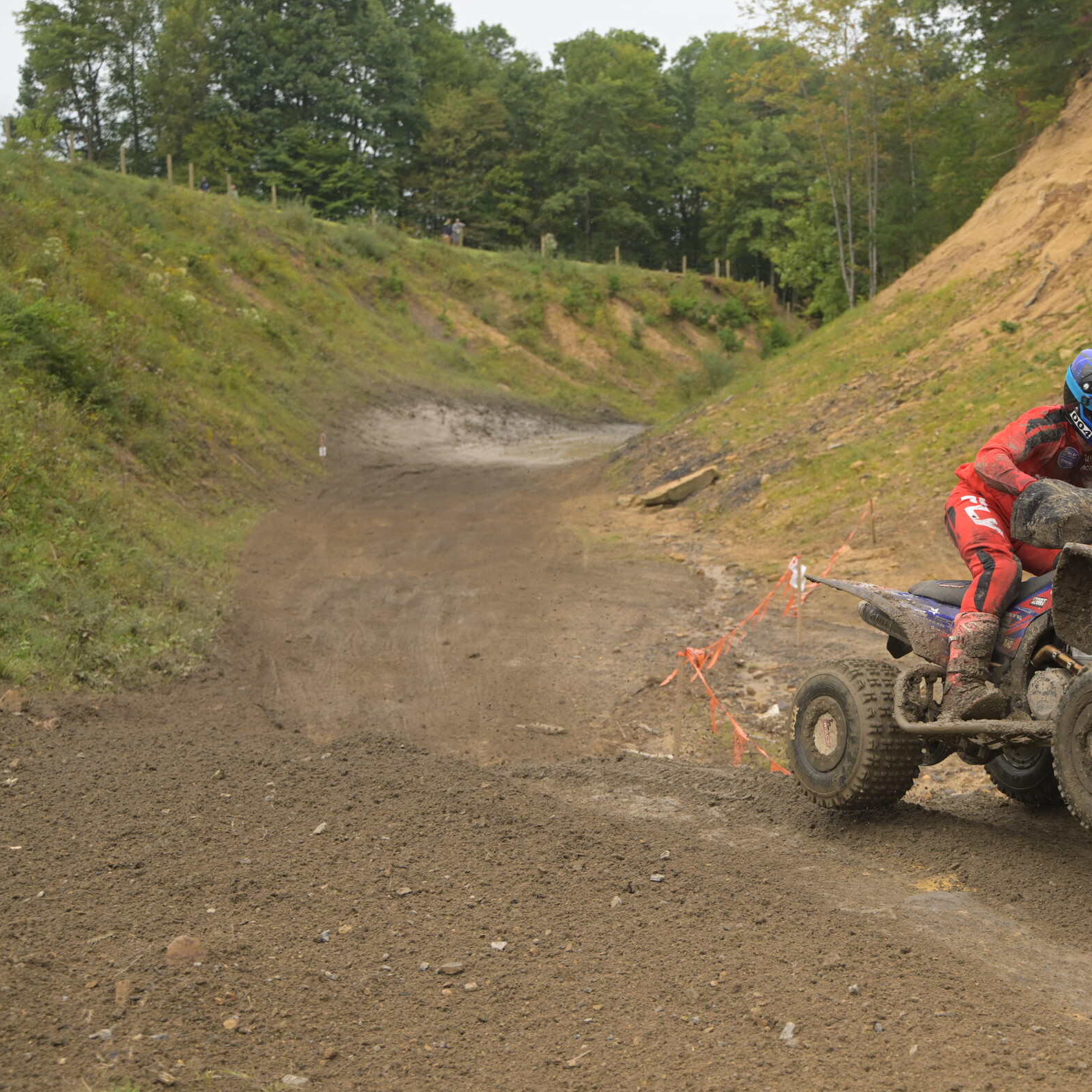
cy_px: 545
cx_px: 803
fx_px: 1749
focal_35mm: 49
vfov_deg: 34.7
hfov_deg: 34.0
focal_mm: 38
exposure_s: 1/2000
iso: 500
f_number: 3.2
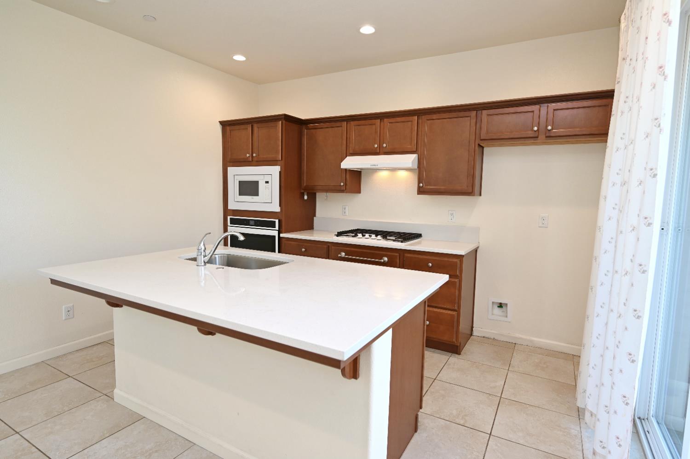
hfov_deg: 86.9
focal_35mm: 19
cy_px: 230
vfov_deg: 64.5
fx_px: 364
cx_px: 345
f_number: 4
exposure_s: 1/60
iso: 320
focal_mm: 19
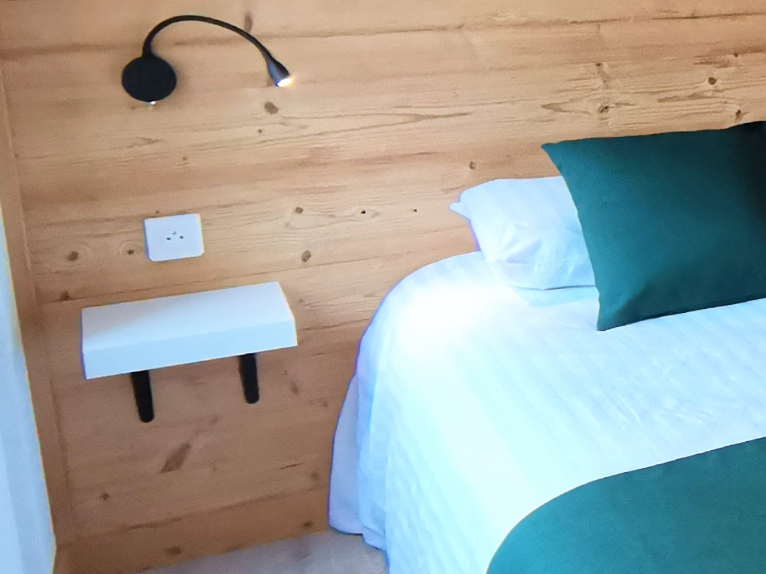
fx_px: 1460
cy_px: 136
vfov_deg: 22.0
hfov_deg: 21.2
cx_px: 1327
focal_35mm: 66
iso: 160
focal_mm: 2.23
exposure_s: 1/100
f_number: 2.2
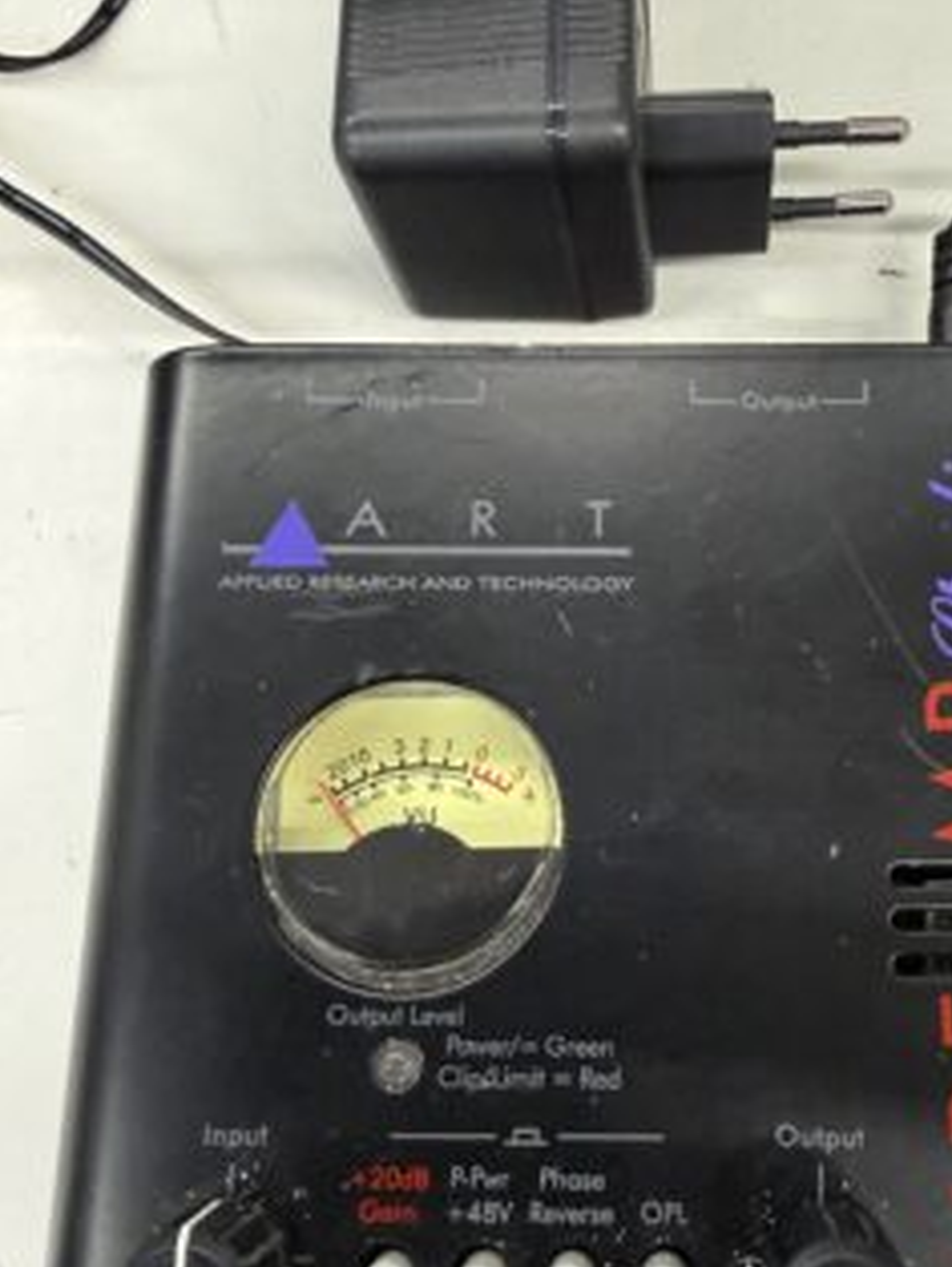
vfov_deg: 55.2
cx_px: 645
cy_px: 702
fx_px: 1208
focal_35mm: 33
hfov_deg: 42.3
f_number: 2.2
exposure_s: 1/50
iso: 640
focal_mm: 2.22
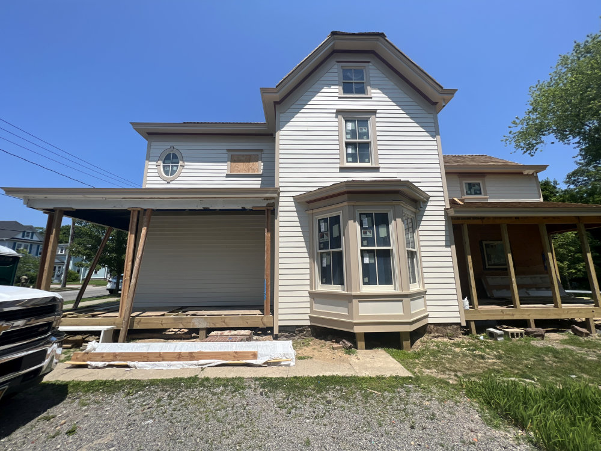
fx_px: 226
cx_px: 300
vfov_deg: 89.9
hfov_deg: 106.2
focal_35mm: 13
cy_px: 226
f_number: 1.8
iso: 32
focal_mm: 1.57
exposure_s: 1/2320
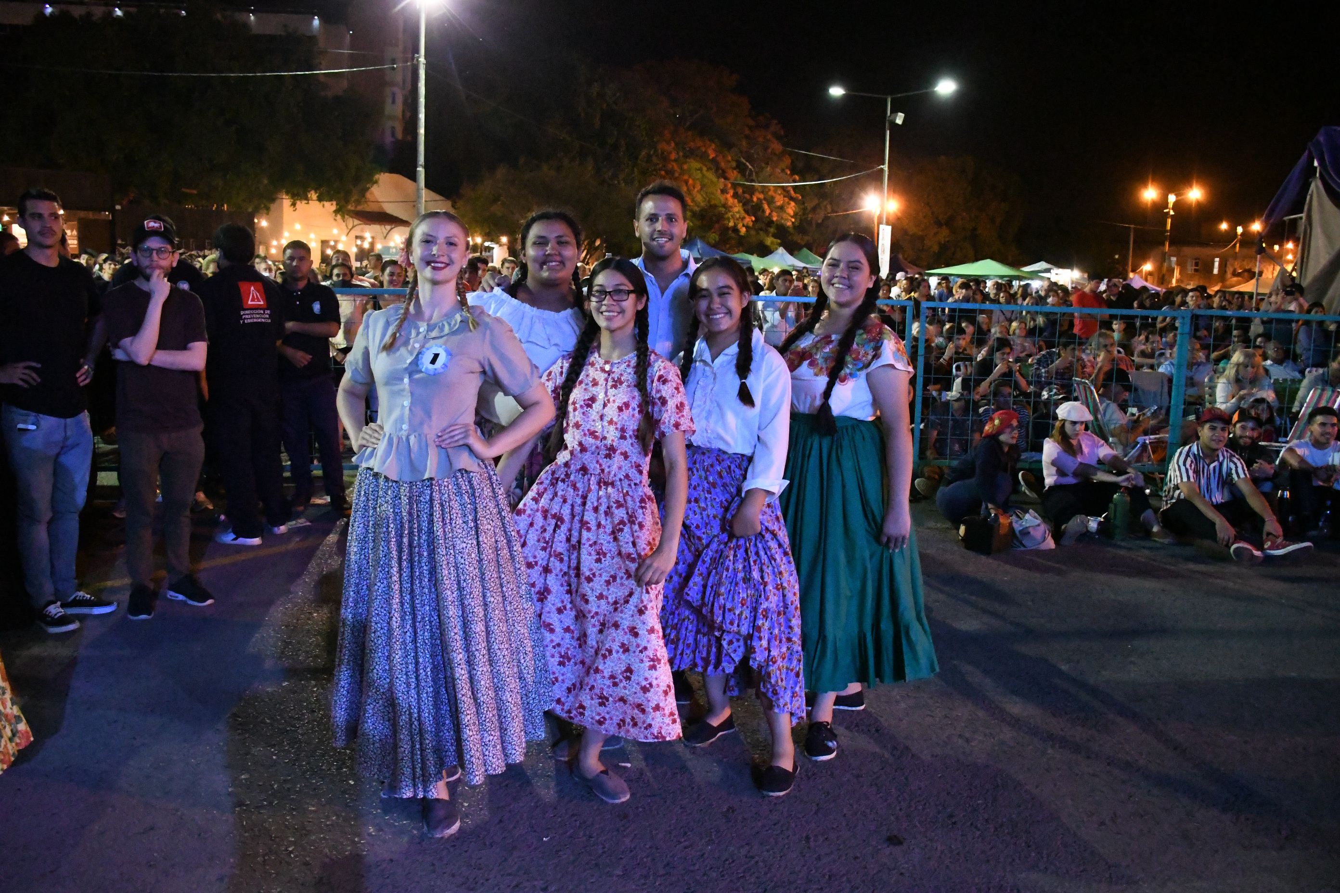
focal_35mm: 27
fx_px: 1005
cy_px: 446
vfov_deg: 47.9
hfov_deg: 67.4
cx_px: 670
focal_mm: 18
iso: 20000
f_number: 3.5
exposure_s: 1/200
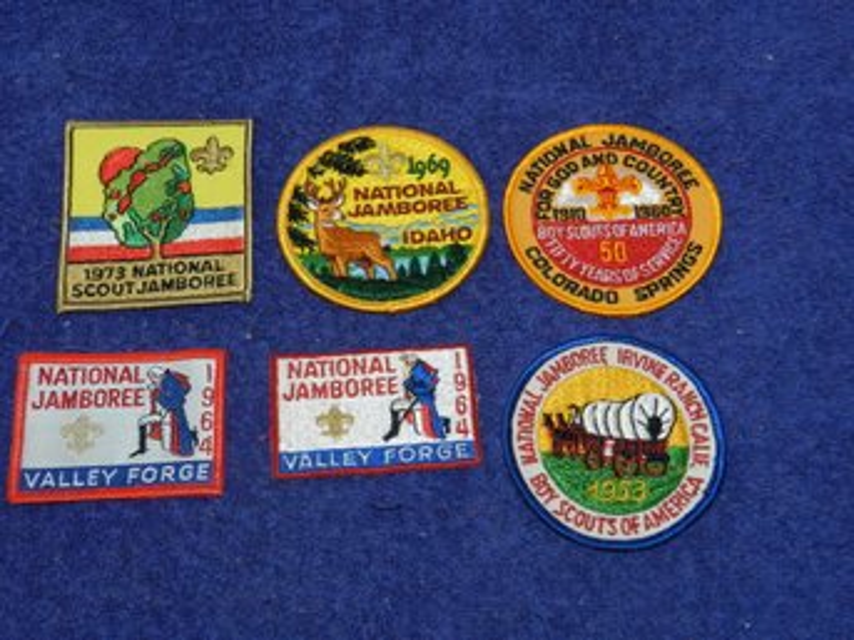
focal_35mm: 46
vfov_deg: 31.5
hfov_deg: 41.3
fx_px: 1134
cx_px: 427
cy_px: 320
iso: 200
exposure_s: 1/30
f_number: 4.2
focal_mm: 8.1
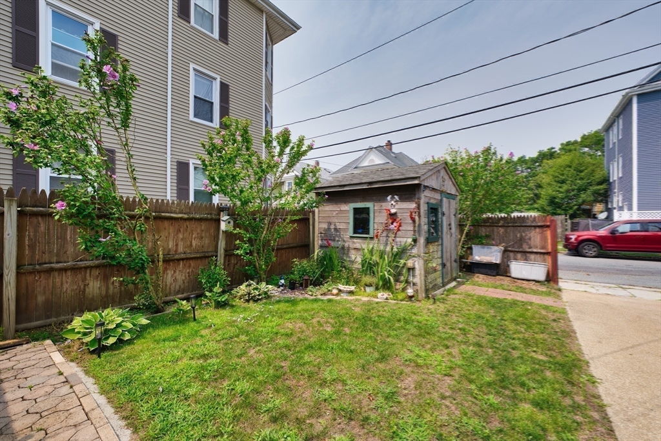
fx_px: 257
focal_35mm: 14
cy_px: 220
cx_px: 330
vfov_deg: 81.2
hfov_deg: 104.2
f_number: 5
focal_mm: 14
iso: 100
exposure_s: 1/400
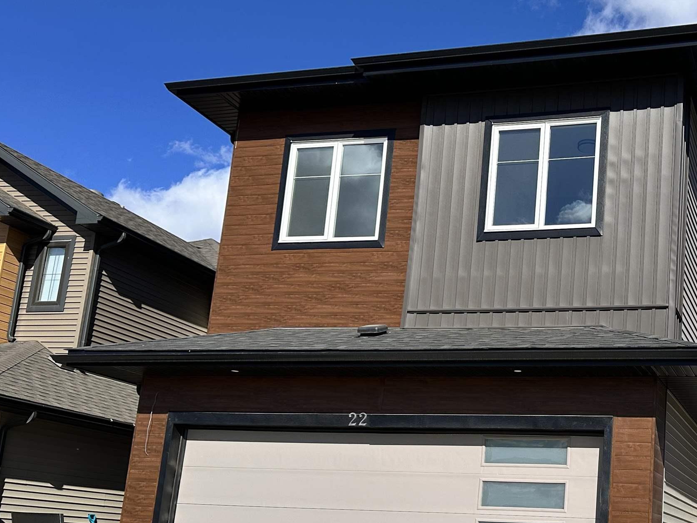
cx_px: 599
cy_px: 372
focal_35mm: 44
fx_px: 886
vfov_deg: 32.4
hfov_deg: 40.4
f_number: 1.78
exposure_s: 1/5848
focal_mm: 6.86
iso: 80
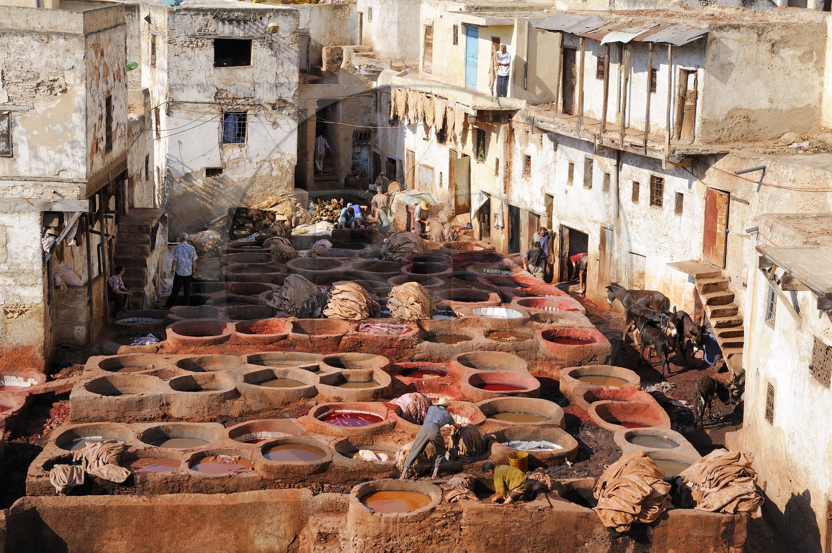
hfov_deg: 30.5
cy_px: 276
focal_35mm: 66
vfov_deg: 20.6
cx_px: 416
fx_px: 1524
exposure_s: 1/160
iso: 200
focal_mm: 66
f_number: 13
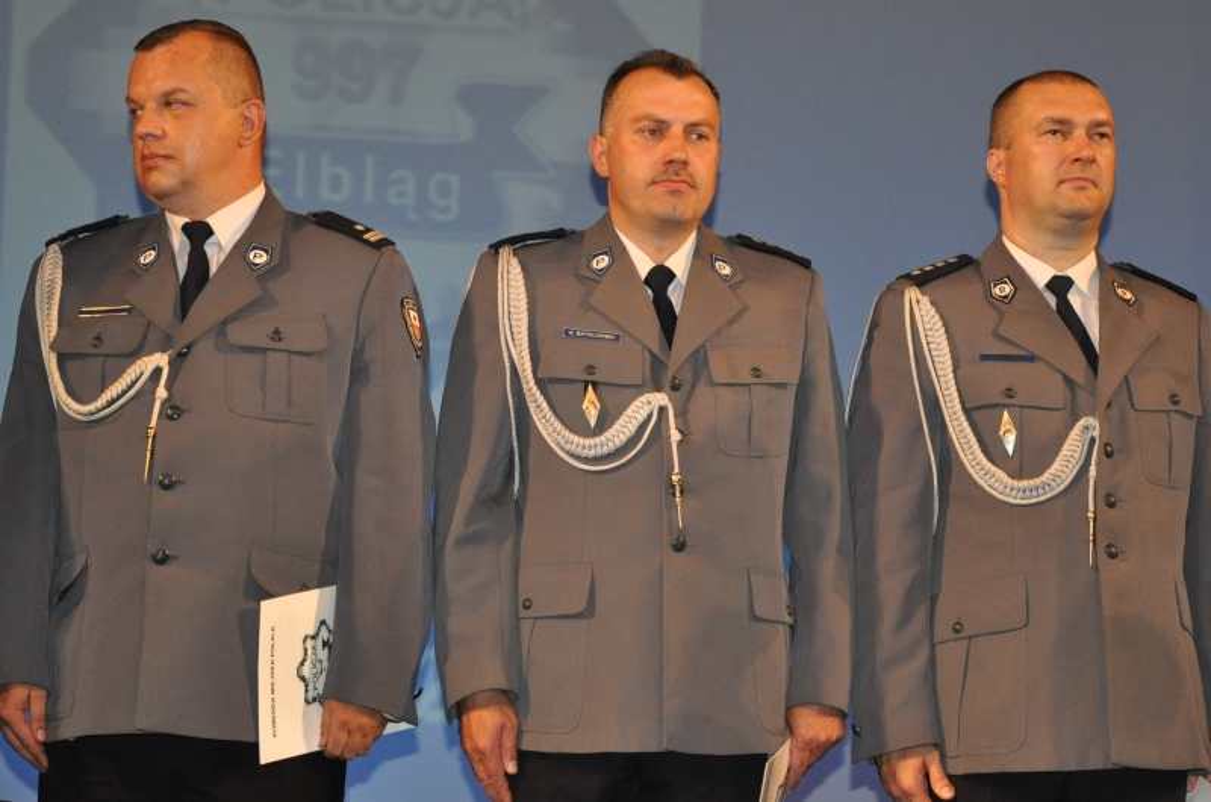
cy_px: 401
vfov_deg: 16.2
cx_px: 606
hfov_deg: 24.2
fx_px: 2820
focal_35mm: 84
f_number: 5.6
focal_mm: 56
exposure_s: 1/200
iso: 1600
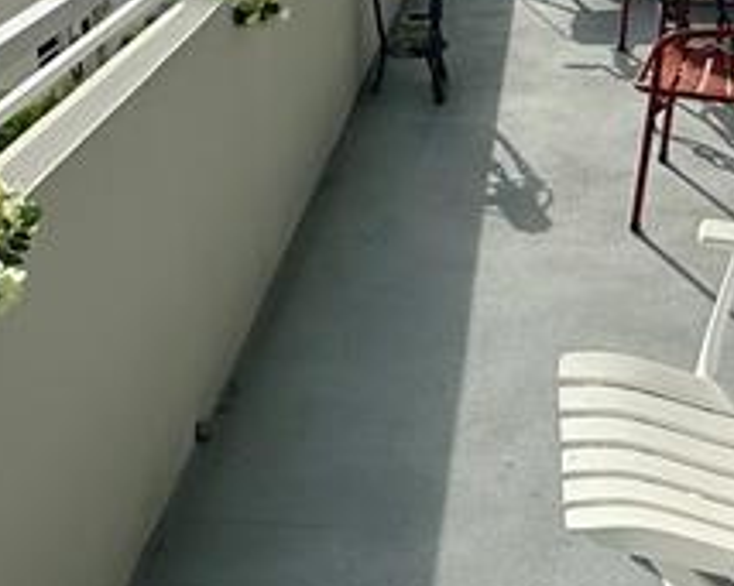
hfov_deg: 36.5
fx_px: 1107
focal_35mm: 51
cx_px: 442
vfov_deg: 27.8
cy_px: -10
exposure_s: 1/3289
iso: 80
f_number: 2.2
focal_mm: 2.22
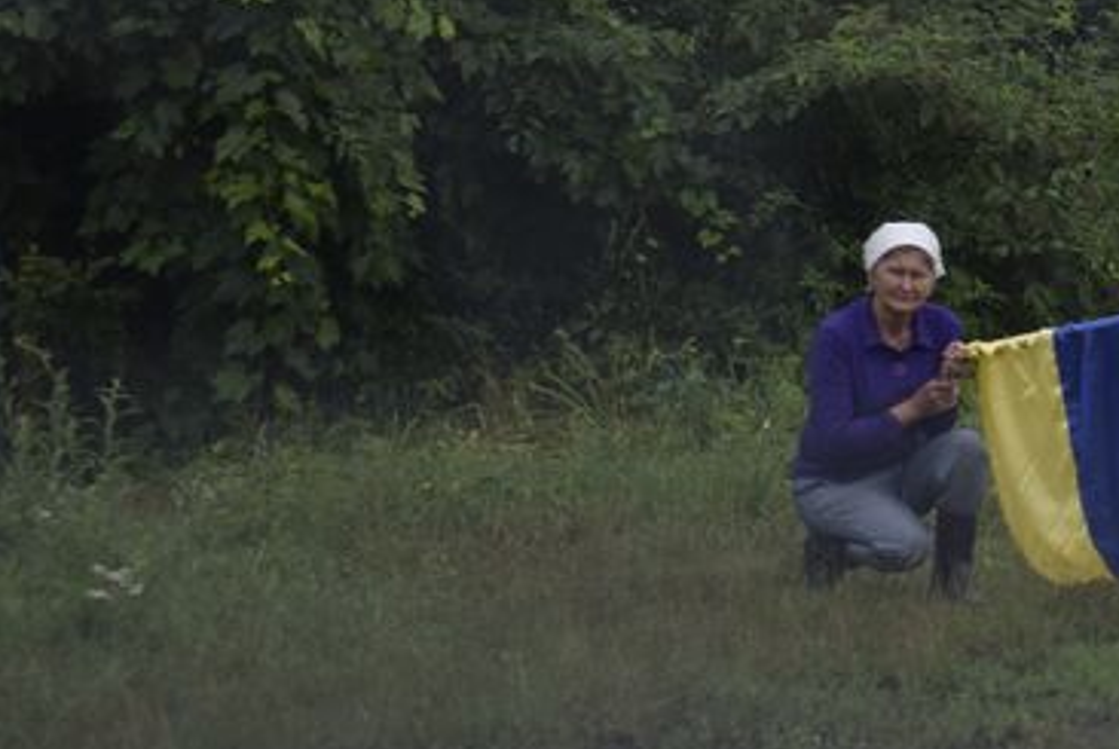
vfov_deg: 8.1
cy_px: 69
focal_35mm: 169
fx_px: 5260
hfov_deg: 12.0
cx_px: 1070
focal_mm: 55
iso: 200
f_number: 5.6
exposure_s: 1/320
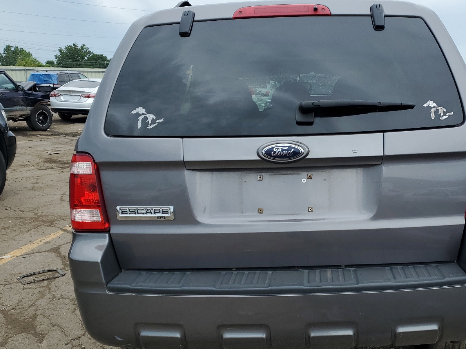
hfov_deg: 51.8
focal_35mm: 35
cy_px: 203
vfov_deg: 40.6
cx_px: 305
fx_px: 471
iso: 50
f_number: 1.5
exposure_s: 1/1000
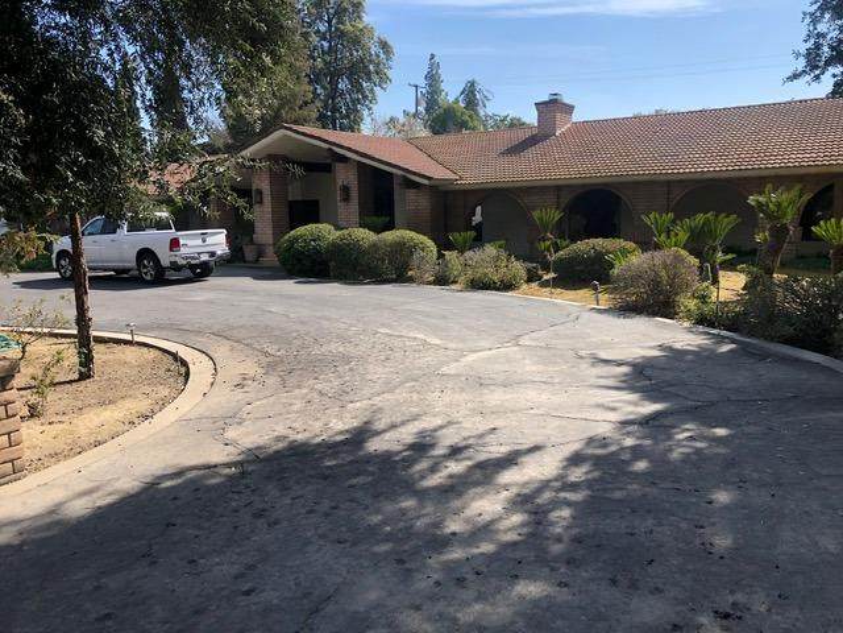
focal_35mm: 28
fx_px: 682
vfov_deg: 49.7
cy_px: 316
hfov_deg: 63.4
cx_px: 422
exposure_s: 1/842
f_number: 1.8
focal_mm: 3.99
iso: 20
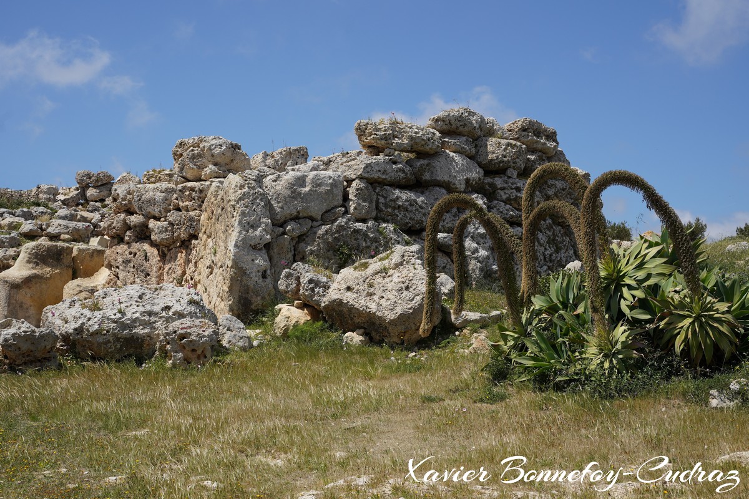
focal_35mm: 52
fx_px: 1082
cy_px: 250
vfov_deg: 26.0
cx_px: 374
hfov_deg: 38.2
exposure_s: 1/640
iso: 160
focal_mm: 52
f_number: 8
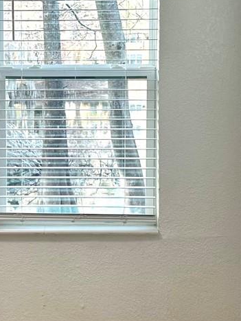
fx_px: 761
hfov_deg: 17.8
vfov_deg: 23.8
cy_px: 128
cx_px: 47
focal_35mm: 82
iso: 80
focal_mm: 6.86
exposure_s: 1/120
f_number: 1.78
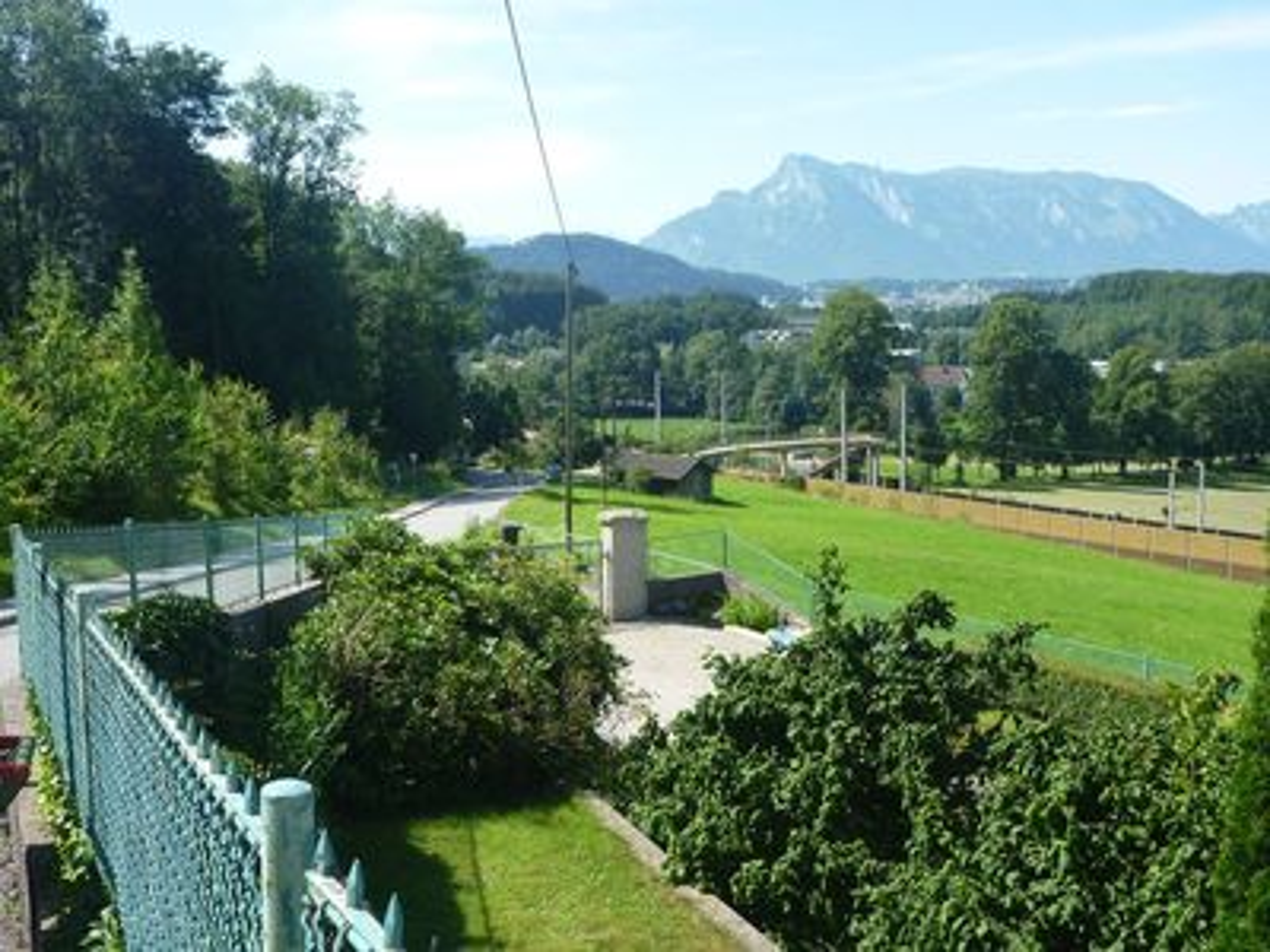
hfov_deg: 49.0
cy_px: 476
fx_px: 1394
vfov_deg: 37.7
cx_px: 635
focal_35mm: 38
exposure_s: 1/250
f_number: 4
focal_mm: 6.8
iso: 80
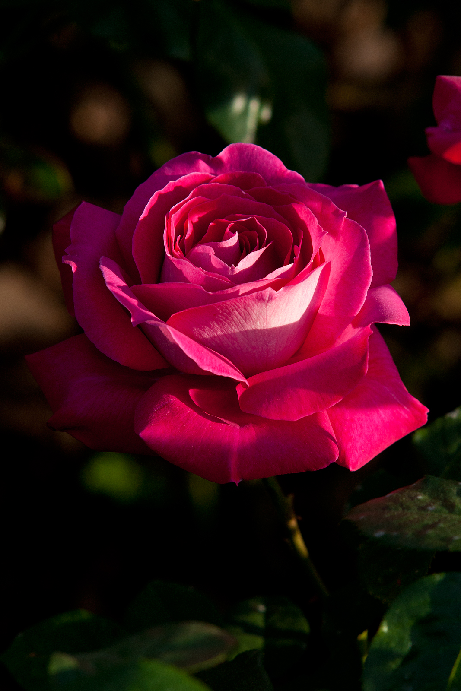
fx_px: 3889
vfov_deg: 10.2
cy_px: 346
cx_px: 230
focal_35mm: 202
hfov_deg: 6.8
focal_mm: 135
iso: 250
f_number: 6.3
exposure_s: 1/640
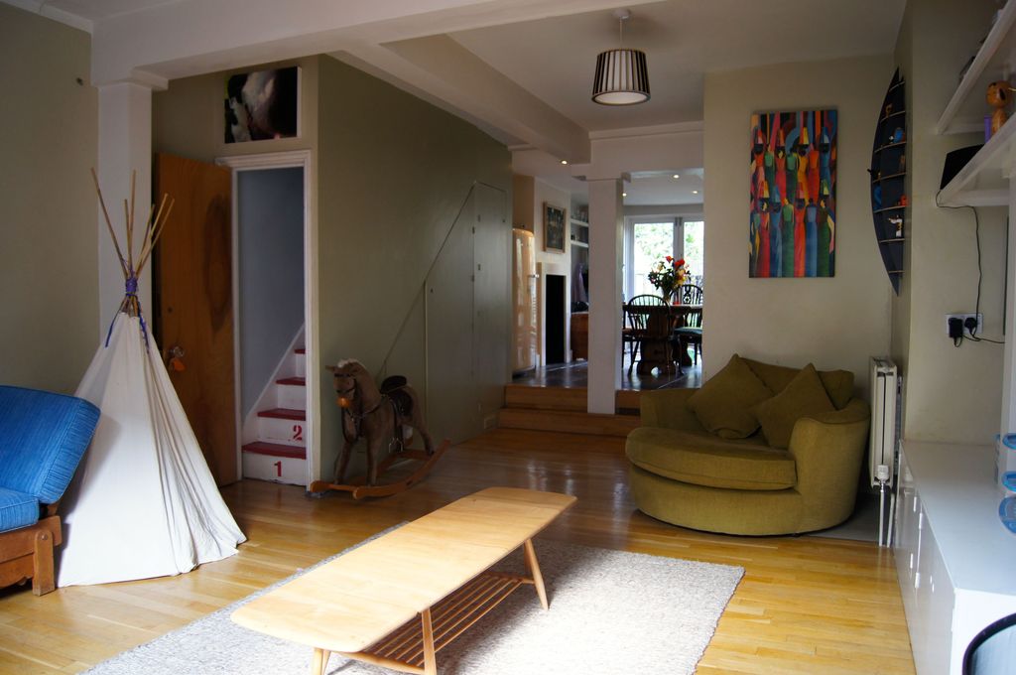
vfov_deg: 47.8
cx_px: 508
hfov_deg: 67.4
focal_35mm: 27
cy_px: 338
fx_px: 761
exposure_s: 1/30
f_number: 3.5
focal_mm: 18
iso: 400
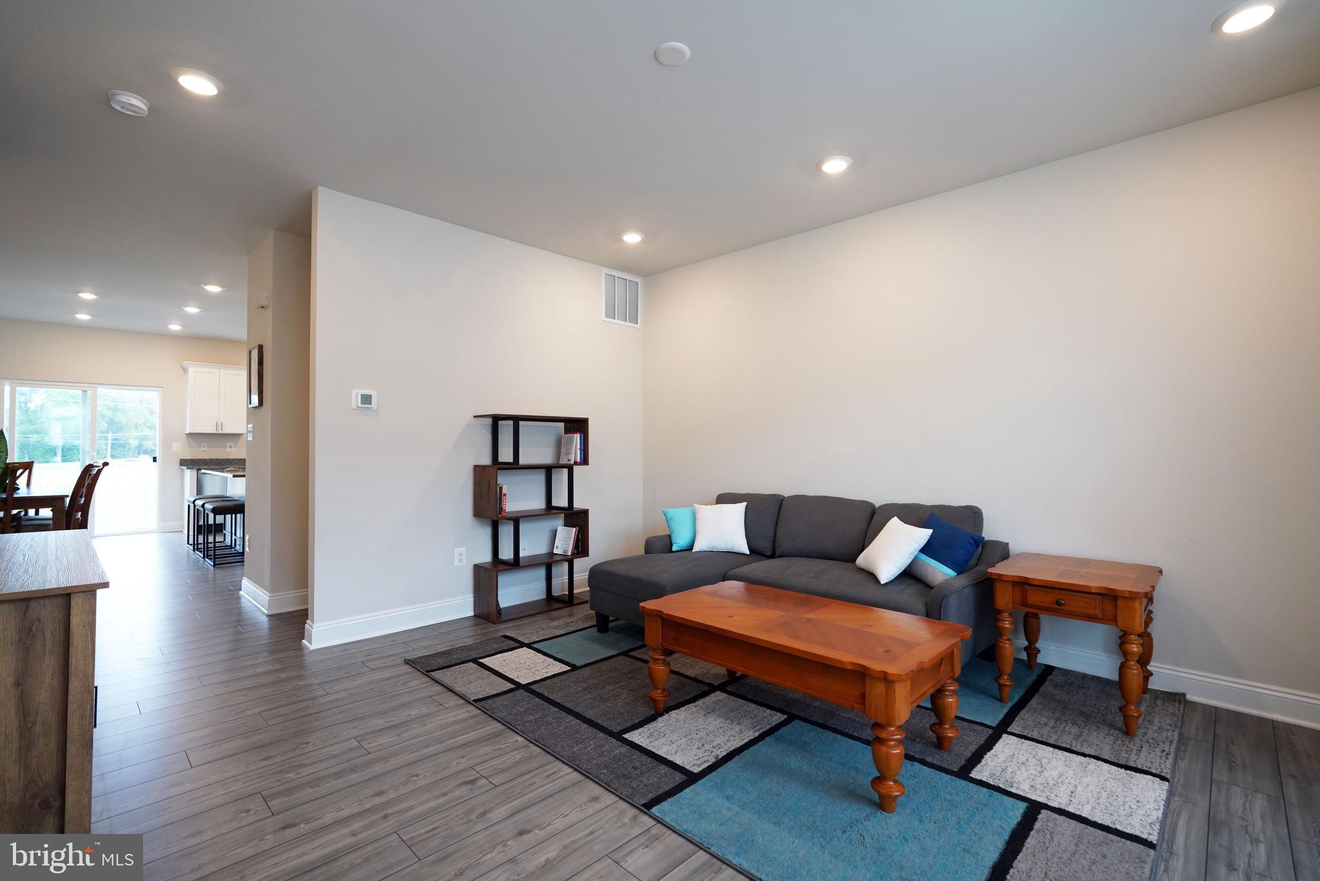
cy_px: 440
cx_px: 660
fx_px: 587
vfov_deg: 73.8
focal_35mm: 16
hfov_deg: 96.7
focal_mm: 16
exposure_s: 1/160
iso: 1600
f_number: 4
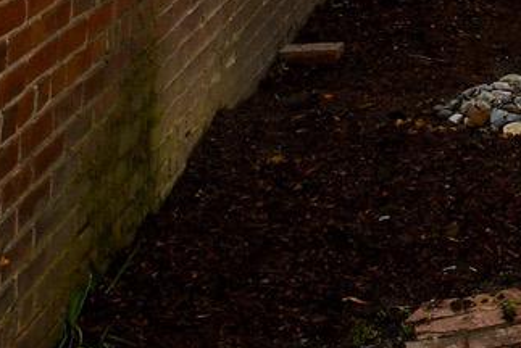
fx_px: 1651
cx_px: 1076
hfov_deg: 14.5
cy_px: -457
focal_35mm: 114
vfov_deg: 10.5
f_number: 10
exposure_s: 1/250
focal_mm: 12
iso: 100
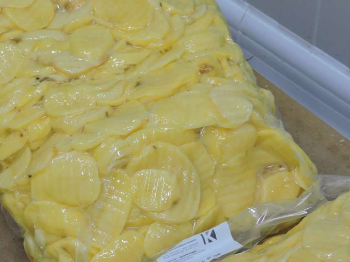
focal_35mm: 149
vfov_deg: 10.0
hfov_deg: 13.2
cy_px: 132
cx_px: 105
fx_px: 1506
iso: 400
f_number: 4.2
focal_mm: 18.7
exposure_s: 1/40
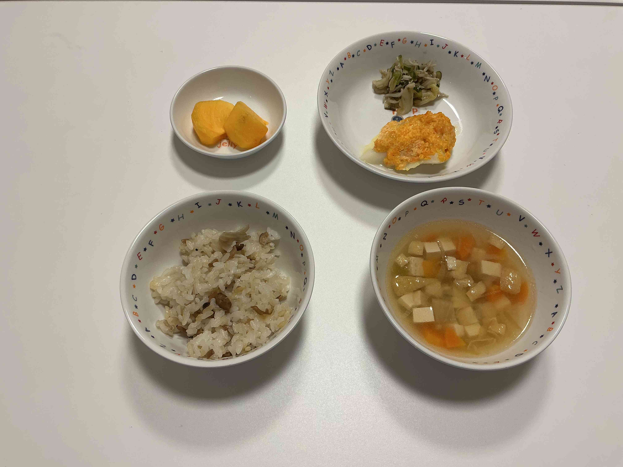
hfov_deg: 61.7
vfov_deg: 48.2
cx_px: 312
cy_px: 234
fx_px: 522
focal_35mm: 29
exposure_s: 1/130
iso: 16
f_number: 1.8
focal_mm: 3
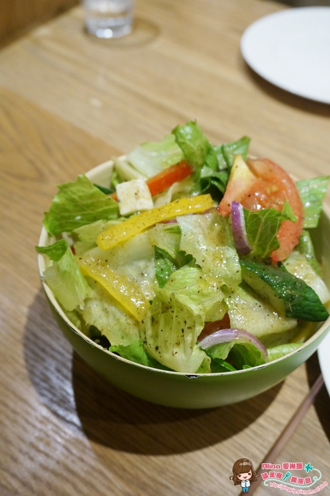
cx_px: 165
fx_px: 475
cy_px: 248
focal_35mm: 34
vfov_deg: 55.1
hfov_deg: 38.3
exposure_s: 1/80
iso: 1600
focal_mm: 23
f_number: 5
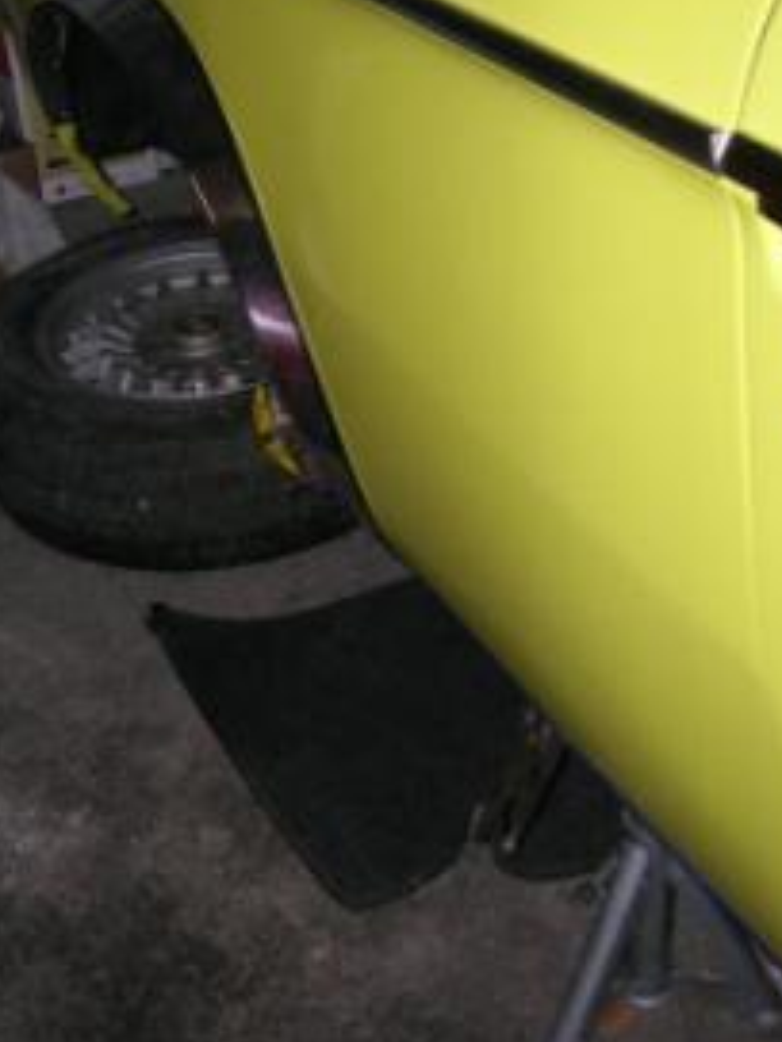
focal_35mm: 56
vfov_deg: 34.2
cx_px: 310
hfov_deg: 26.0
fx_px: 1687
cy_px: 383
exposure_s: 1/60.1
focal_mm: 5.7
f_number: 2.9
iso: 50
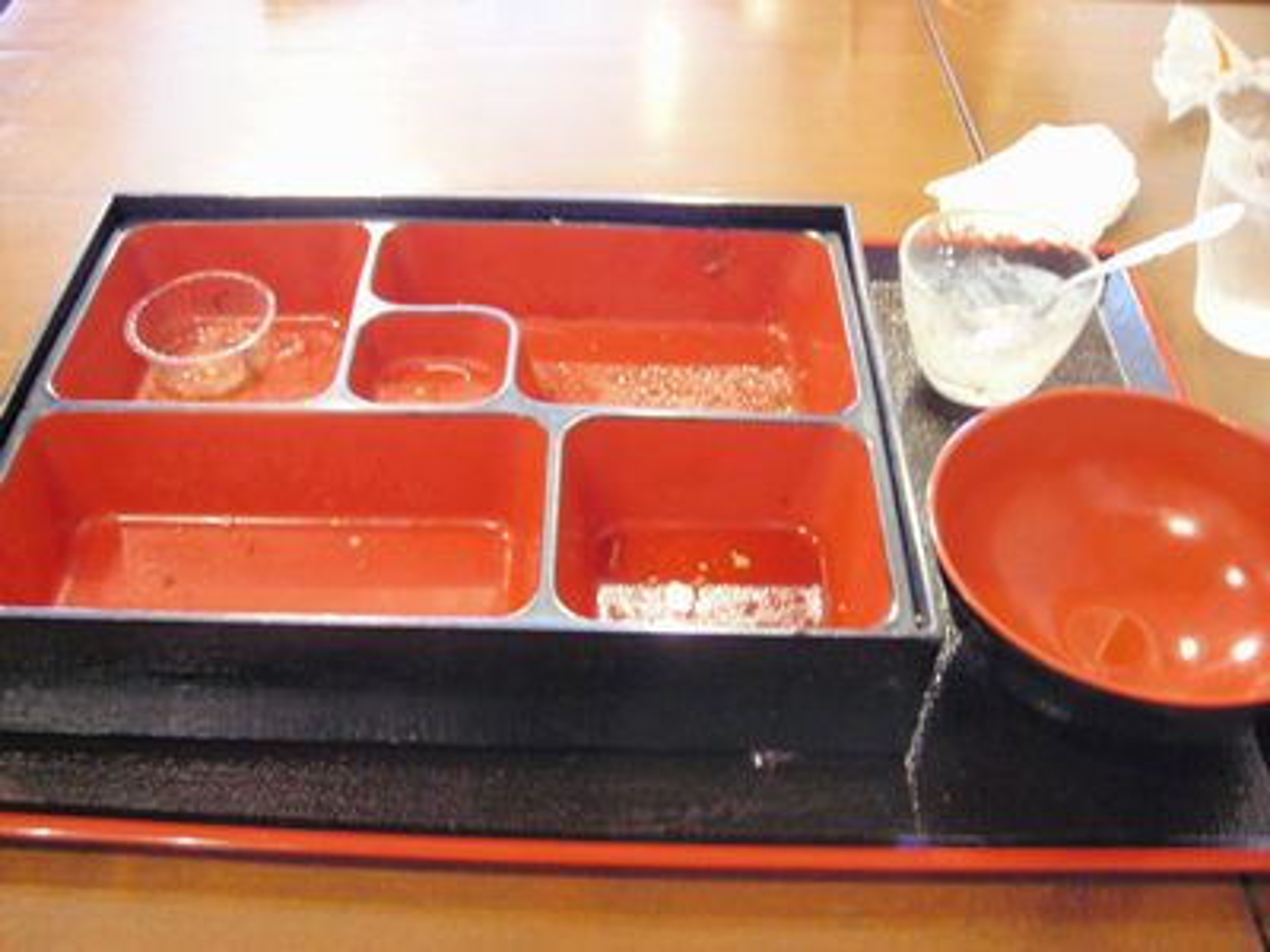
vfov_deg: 37.7
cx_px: 635
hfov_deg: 49.0
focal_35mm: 38
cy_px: 476
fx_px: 1394
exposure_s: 1/1.7
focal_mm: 6.3
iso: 200
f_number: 3.2
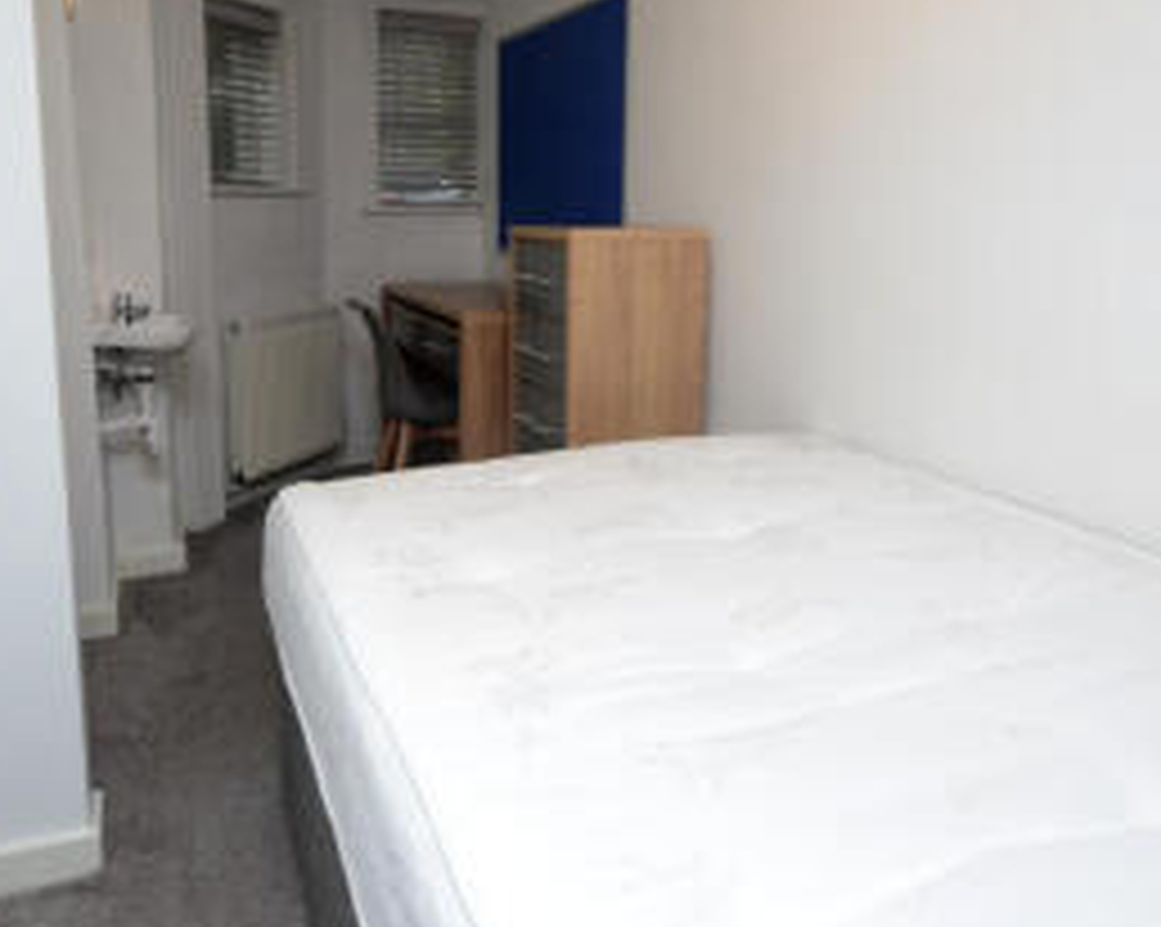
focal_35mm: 26
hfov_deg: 66.1
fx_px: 893
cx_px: 576
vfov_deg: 54.2
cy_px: 340
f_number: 5.6
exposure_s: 1/100
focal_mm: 10
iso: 400
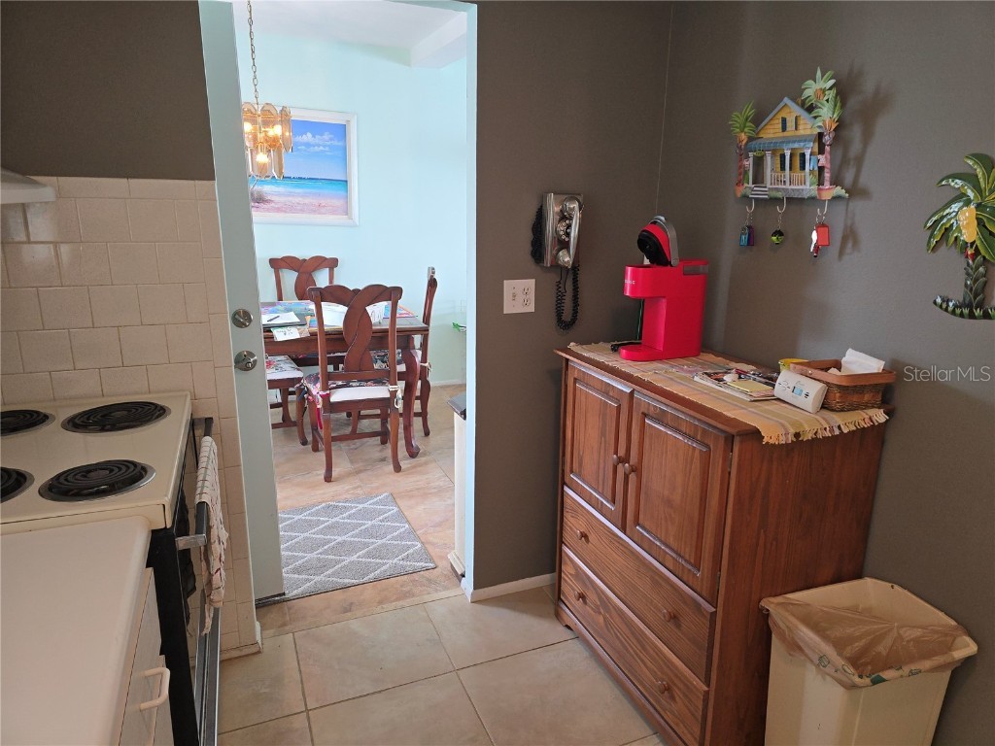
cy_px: 373
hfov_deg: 73.9
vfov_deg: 58.9
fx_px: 661
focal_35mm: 23
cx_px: 498
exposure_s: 1/120
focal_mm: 6.3
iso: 125
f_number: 1.7
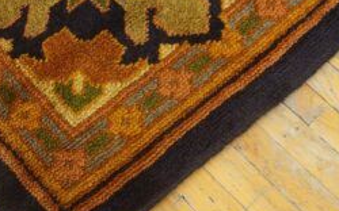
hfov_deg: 30.6
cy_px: 41
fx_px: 609
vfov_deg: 19.5
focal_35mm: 66
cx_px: 85
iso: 3200
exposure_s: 1/160
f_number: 4
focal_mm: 18
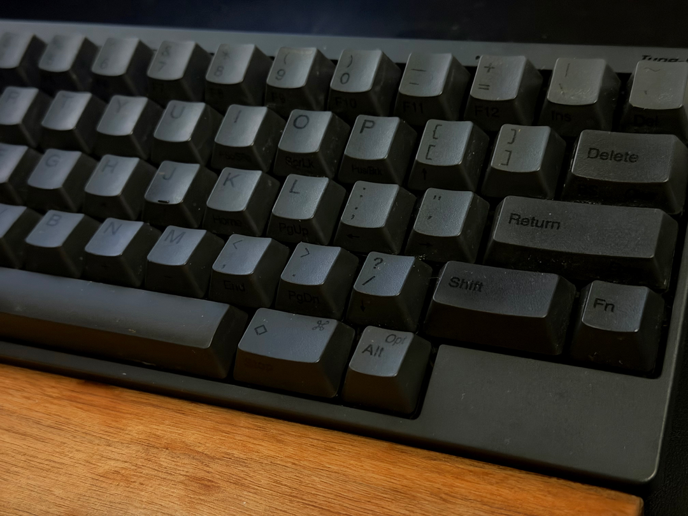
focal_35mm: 48
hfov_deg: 39.7
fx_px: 954
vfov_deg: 30.3
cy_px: 258
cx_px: 344
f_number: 1.78
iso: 1250
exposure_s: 1/20
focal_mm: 6.76
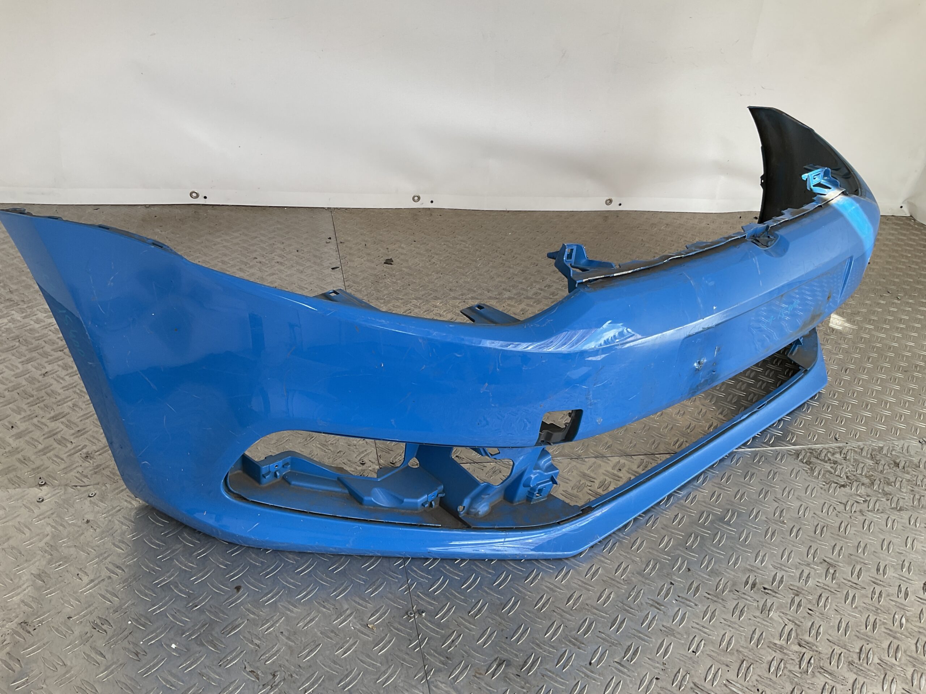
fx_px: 776
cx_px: 463
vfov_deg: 48.2
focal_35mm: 29
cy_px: 347
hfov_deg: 61.7
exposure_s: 1/100
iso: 16
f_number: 1.8
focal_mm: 3
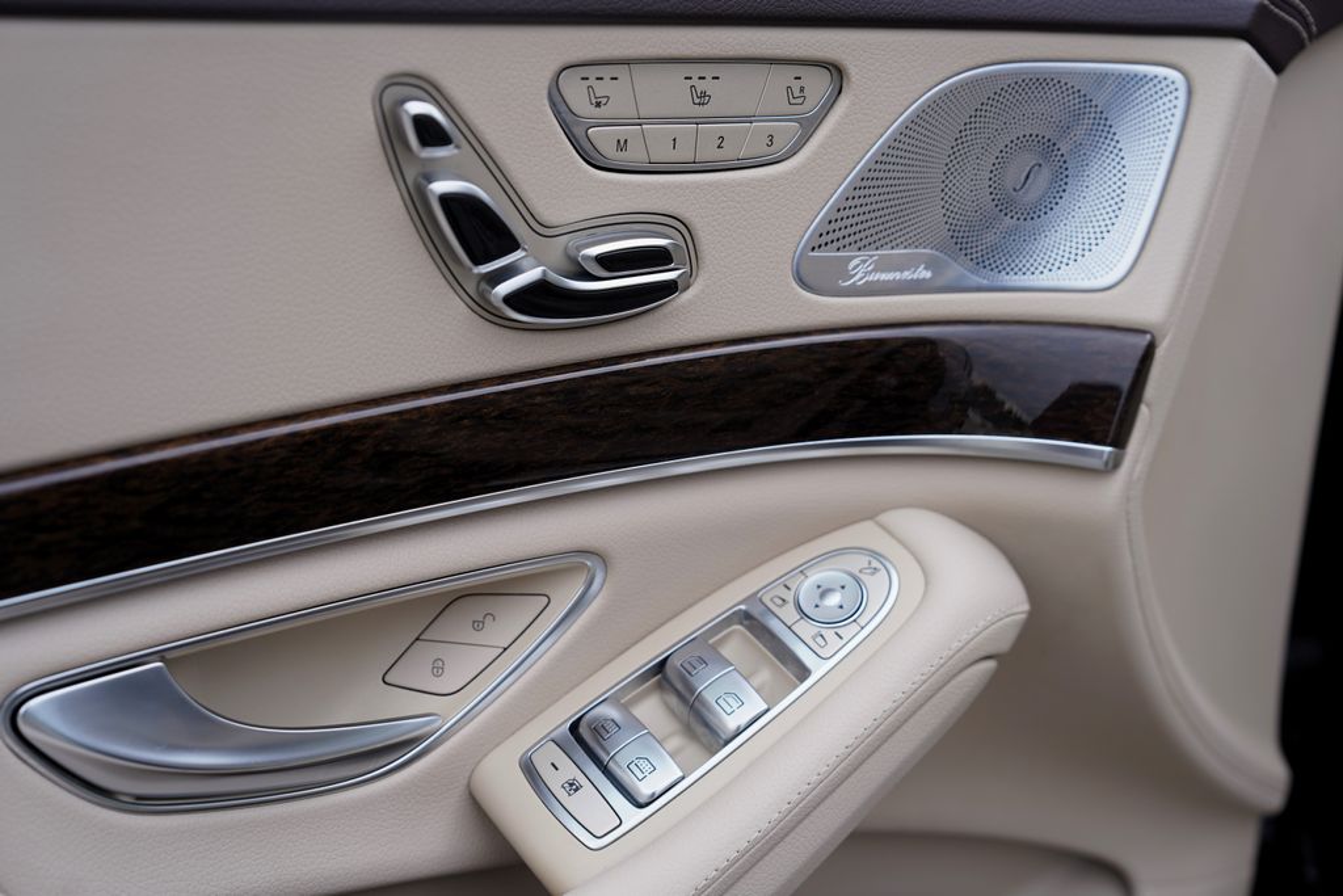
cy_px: 448
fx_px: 1828
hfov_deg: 40.3
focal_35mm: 49
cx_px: 672
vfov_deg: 27.5
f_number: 4
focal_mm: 49
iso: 125
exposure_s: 1/160
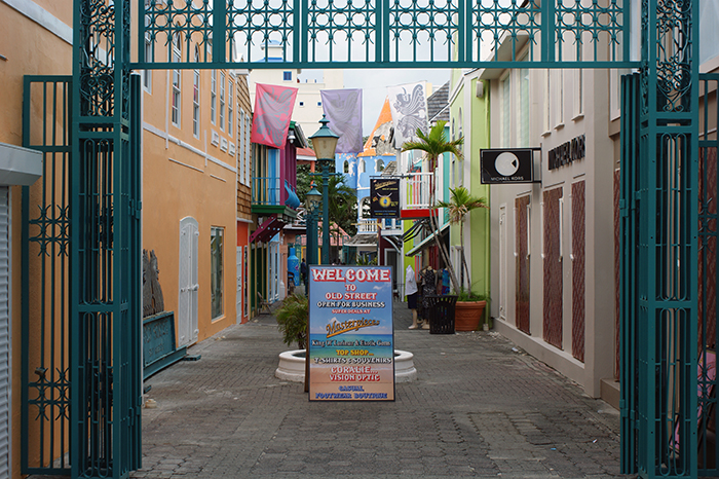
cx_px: 360
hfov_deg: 37.9
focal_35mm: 52
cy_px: 240
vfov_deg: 25.7
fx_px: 1048
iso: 100
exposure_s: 1/80
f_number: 9
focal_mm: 35
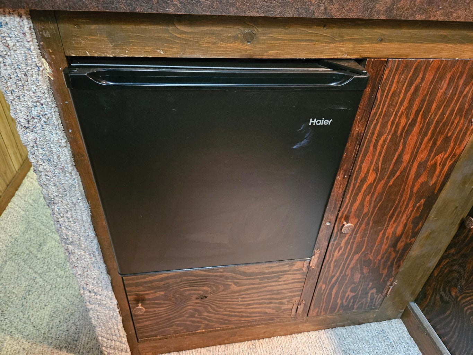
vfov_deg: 58.9
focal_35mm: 23
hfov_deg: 73.9
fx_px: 314
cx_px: 236
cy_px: 178
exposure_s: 1/20
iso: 1250
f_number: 1.8
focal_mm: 5.4
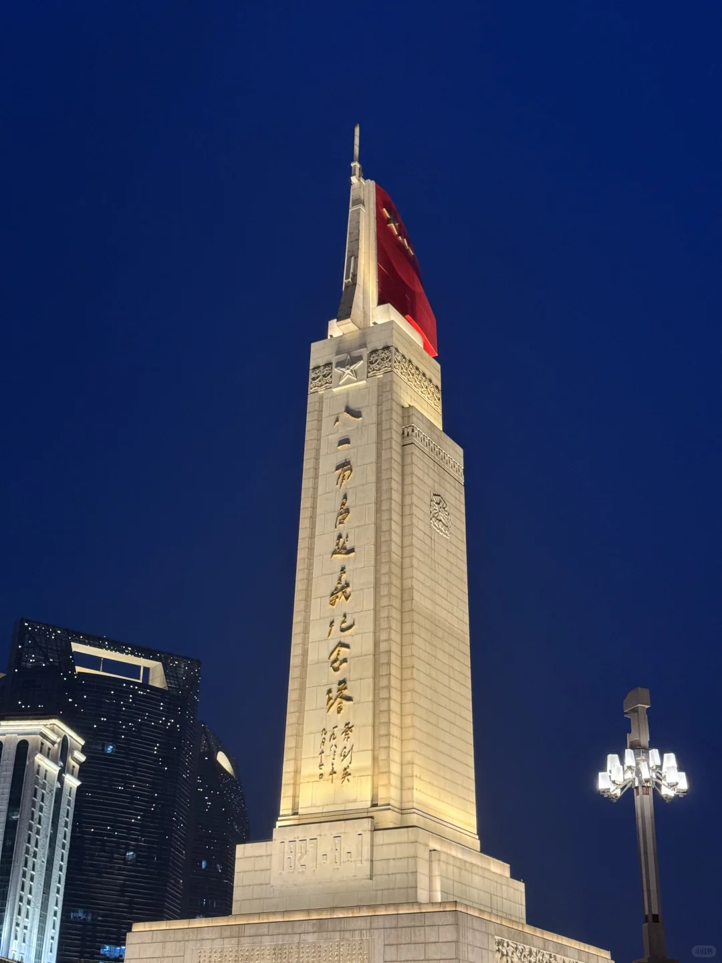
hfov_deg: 30.3
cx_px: 361
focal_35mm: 48
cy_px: 482
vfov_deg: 39.7
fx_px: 1335
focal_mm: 6.76
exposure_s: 1/50
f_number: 1.78
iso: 250
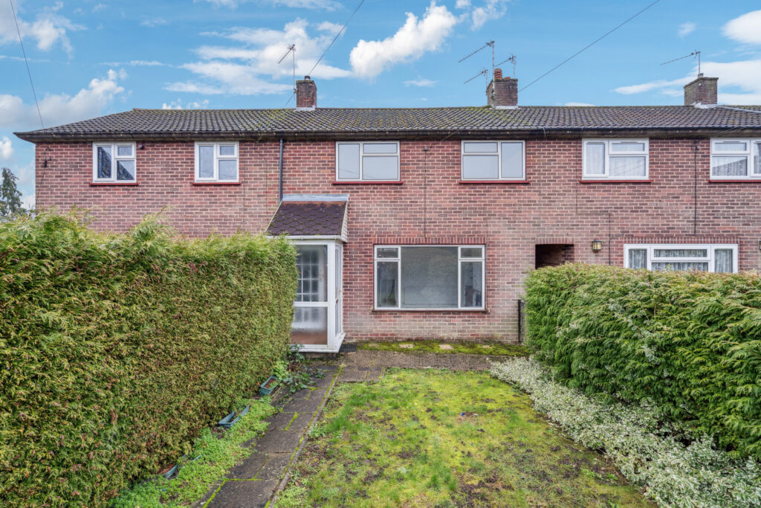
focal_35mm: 16
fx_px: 338
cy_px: 254
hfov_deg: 96.7
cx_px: 380
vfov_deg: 73.8
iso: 200
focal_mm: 16
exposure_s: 1/20
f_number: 5.6
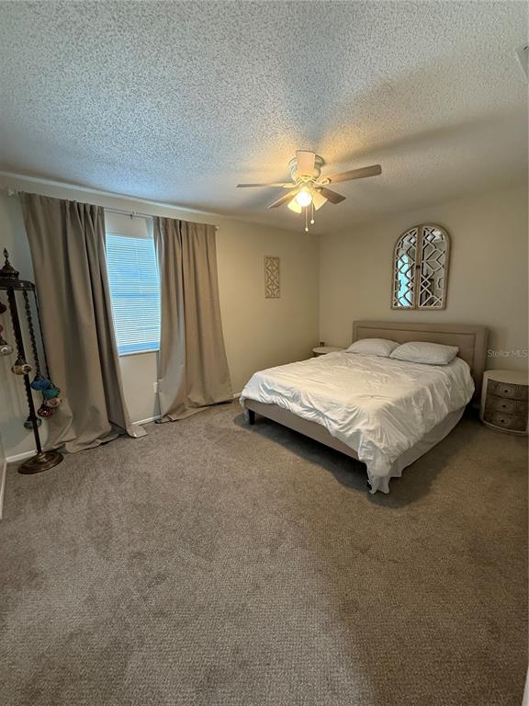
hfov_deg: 85.7
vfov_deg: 102.1
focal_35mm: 14
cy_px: 353
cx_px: 264
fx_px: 285
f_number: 2.2
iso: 500
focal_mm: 2.22
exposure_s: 1/120
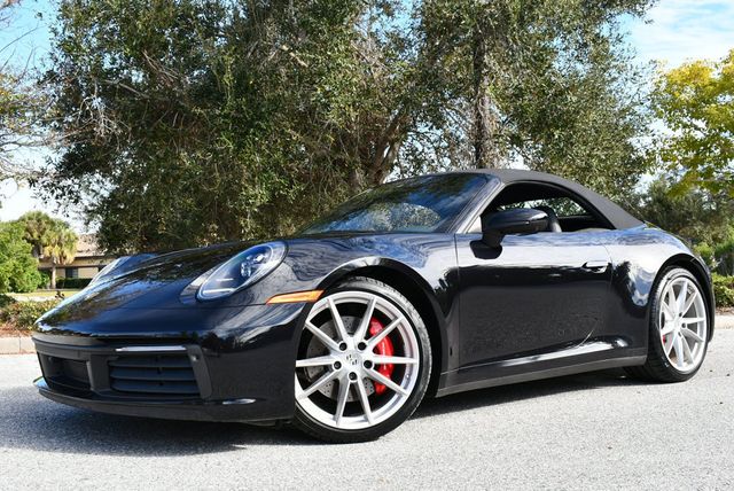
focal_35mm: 36
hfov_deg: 53.1
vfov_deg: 36.9
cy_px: 246
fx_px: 735
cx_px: 367
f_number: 6.3
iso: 200
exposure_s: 1/250
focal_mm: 18
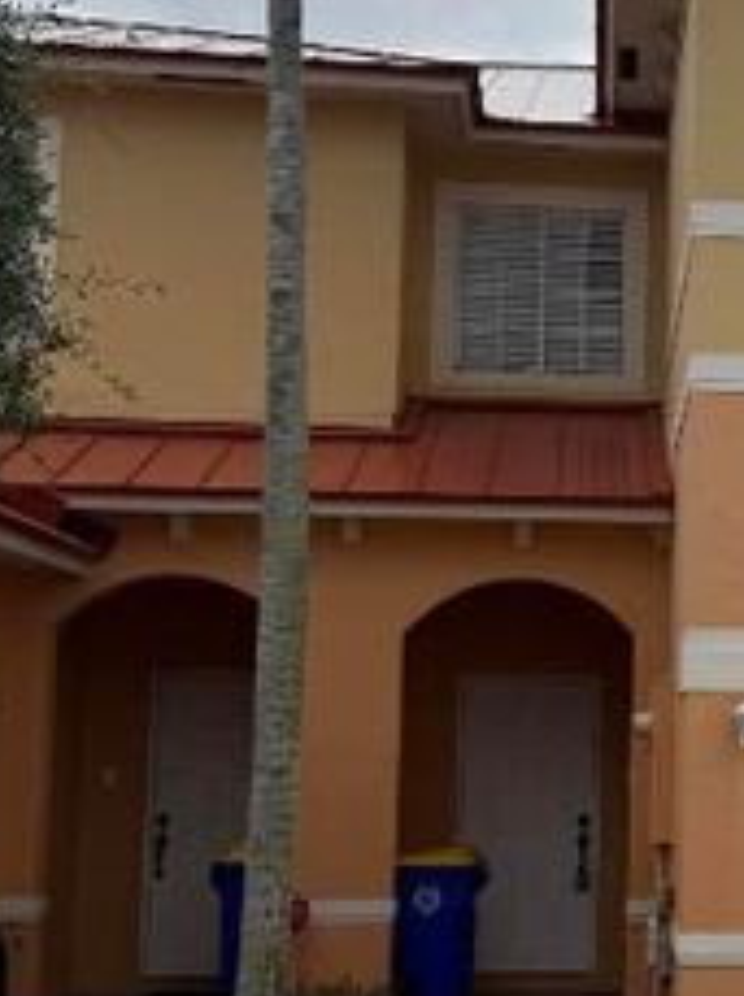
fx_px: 2012
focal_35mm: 70
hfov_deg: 20.1
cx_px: 796
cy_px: 541
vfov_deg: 27.8
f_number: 1.78
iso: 100
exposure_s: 1/7353
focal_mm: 6.76
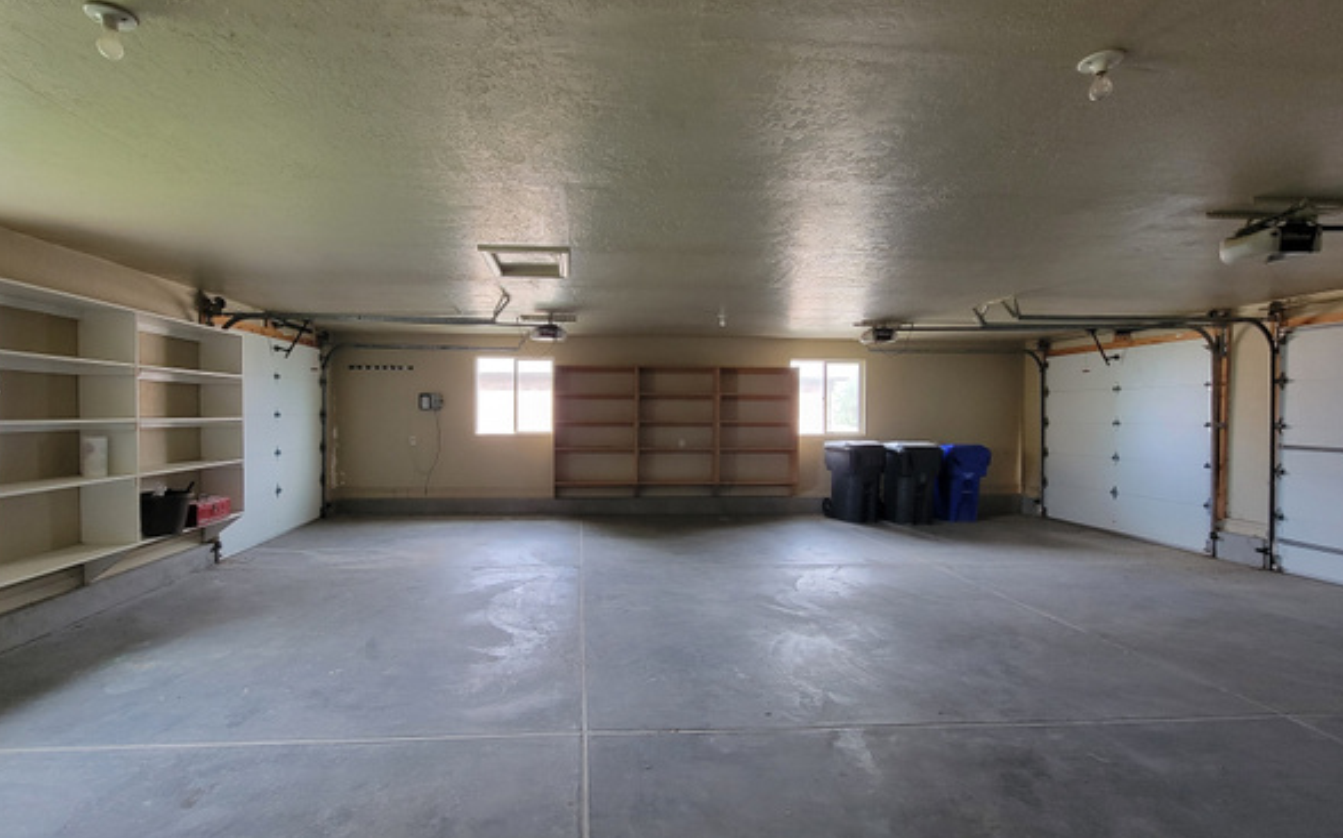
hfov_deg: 101.3
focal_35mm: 15
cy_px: 416
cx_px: 628
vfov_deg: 74.7
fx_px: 549
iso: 250
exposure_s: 1/60
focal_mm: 2.2
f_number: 2.2
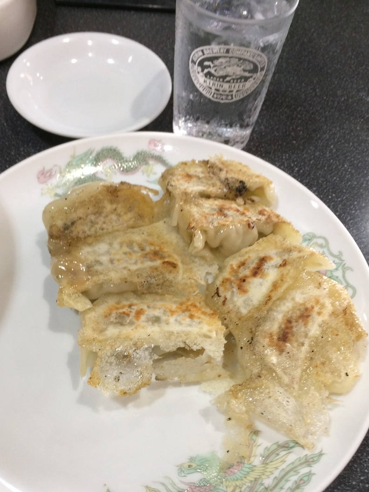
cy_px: 270
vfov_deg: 55.3
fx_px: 469
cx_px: 168
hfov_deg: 42.9
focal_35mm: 33
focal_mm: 4.15
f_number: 2.2
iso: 100
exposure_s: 1/30
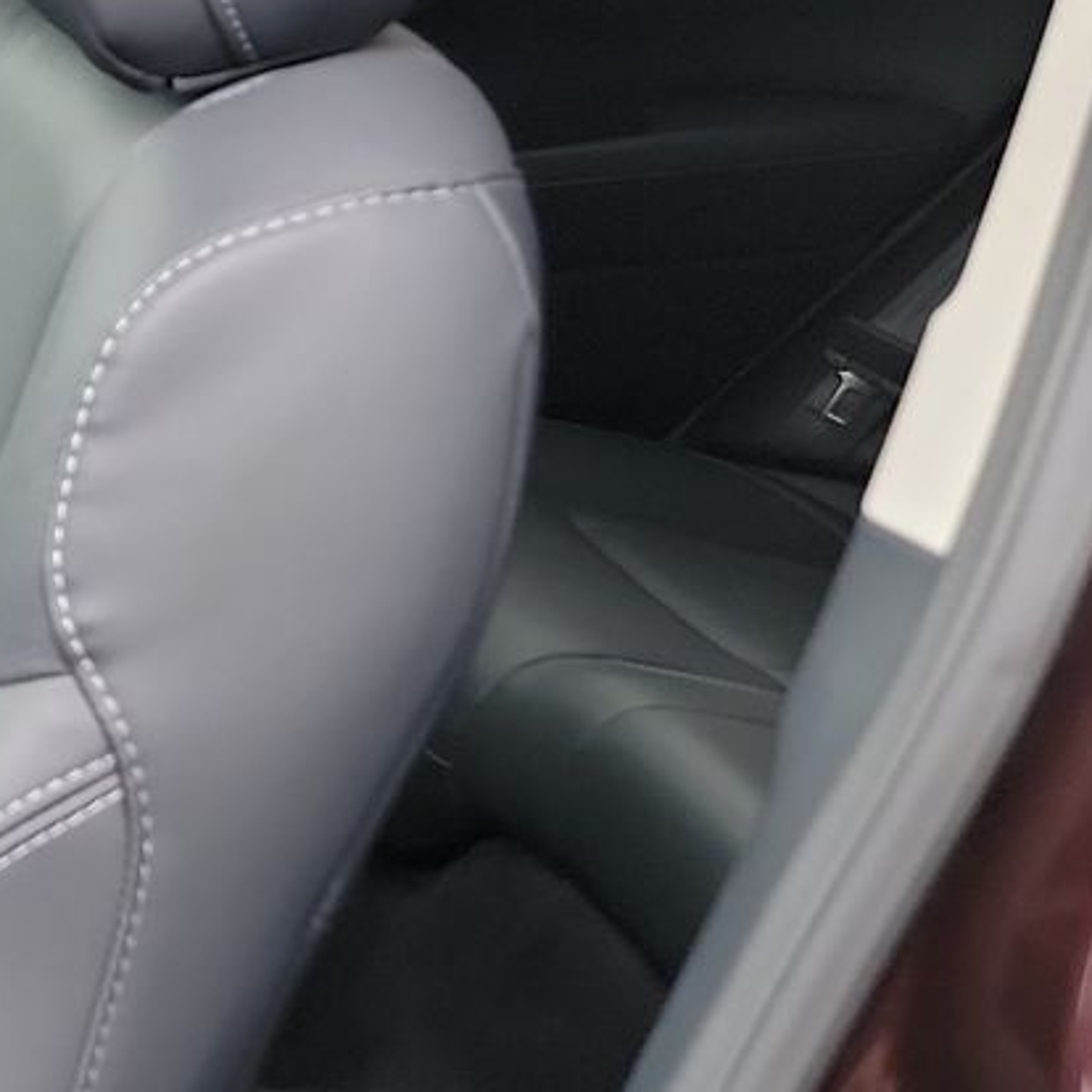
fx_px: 2927
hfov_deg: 16.7
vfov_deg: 21.1
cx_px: -1002
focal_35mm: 82
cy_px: 670
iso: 83
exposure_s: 1/59
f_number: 1.8
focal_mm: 6.7
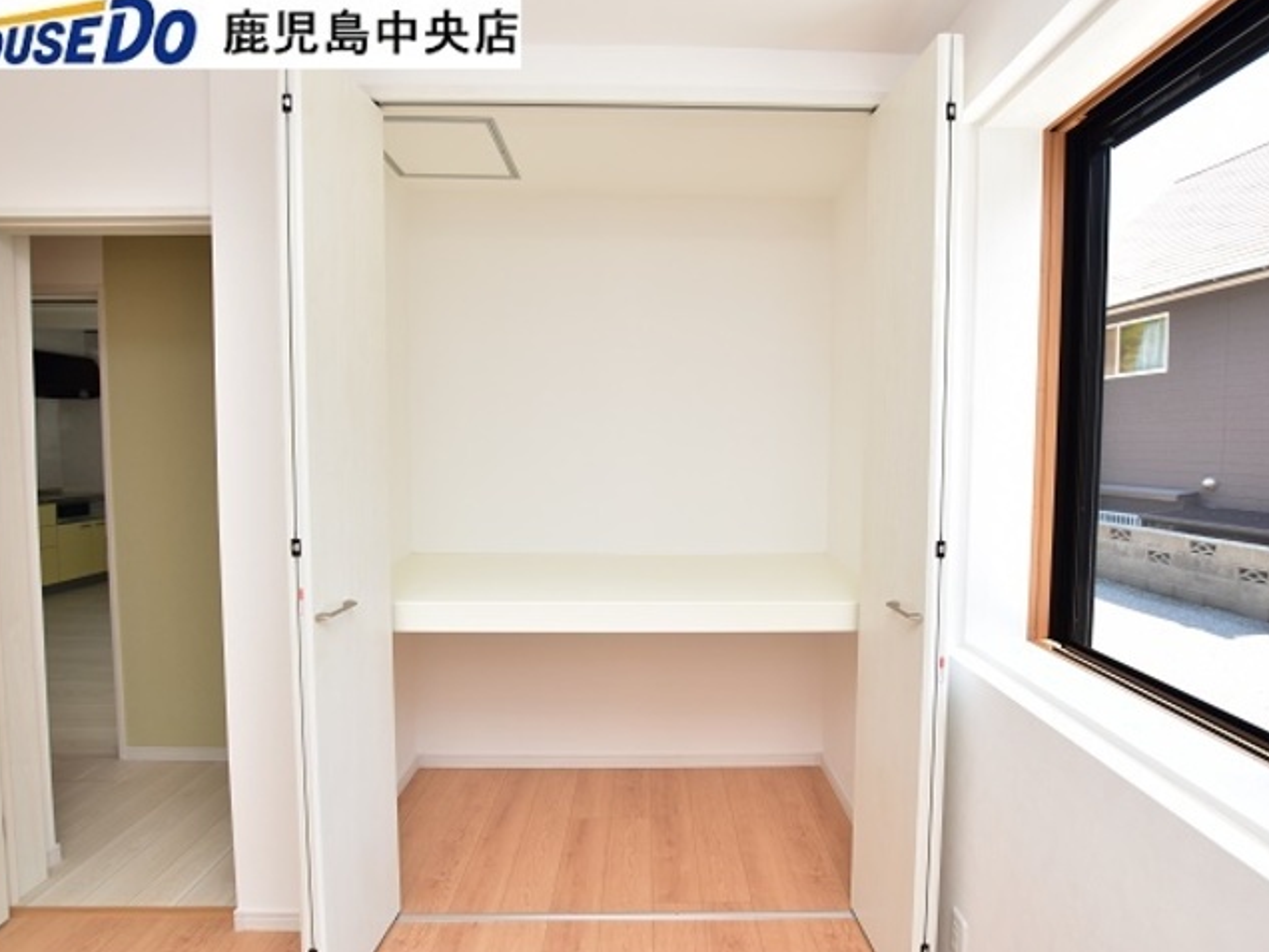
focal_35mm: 17
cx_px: 654
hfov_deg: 91.0
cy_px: 478
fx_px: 623
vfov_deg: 74.7
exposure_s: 1/200
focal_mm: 10
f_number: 4.5
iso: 160
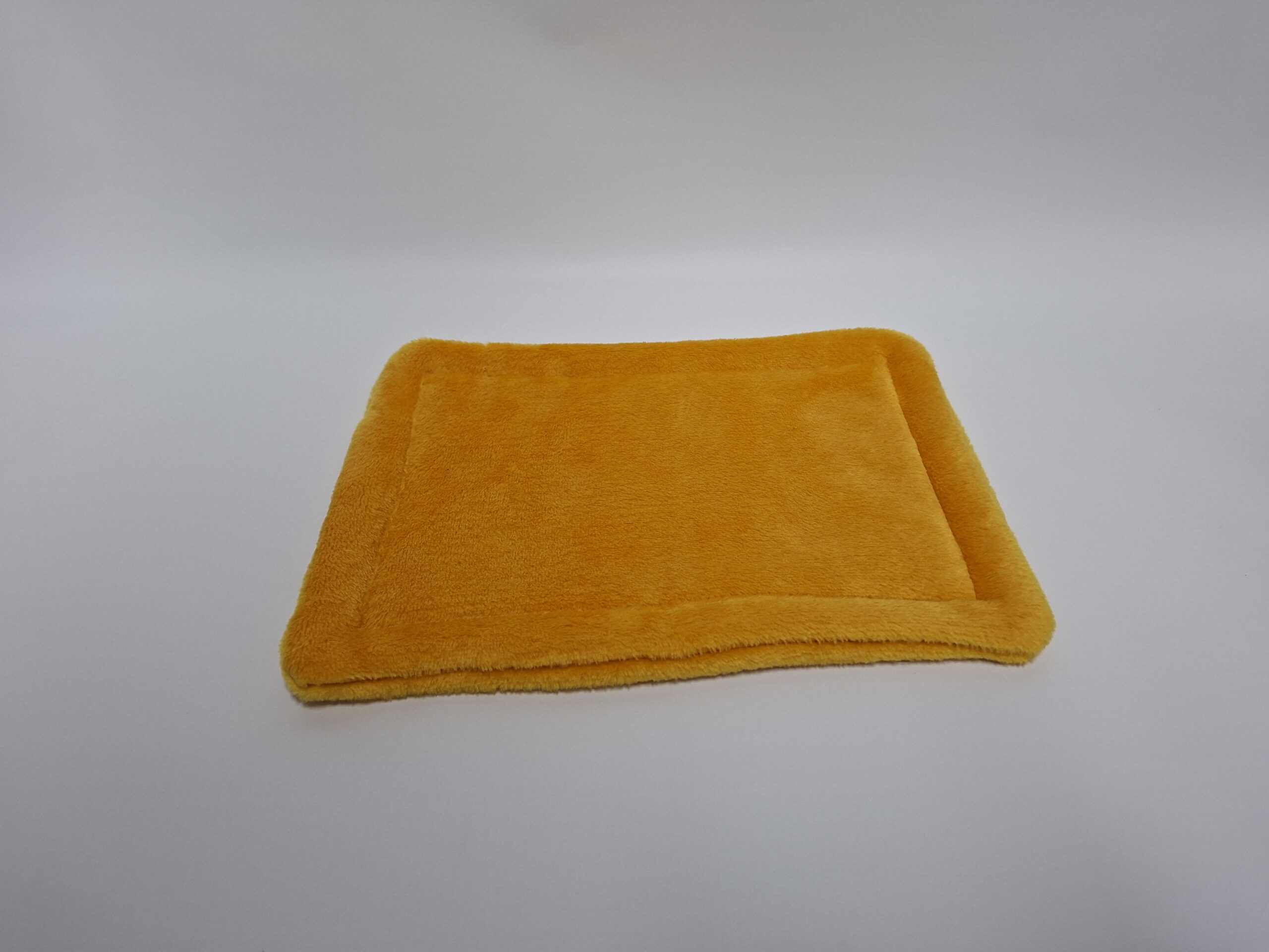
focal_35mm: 23
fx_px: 843
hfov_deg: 73.9
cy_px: 476
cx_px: 634
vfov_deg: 58.9
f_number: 1.8
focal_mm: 5.54
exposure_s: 1/120
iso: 200
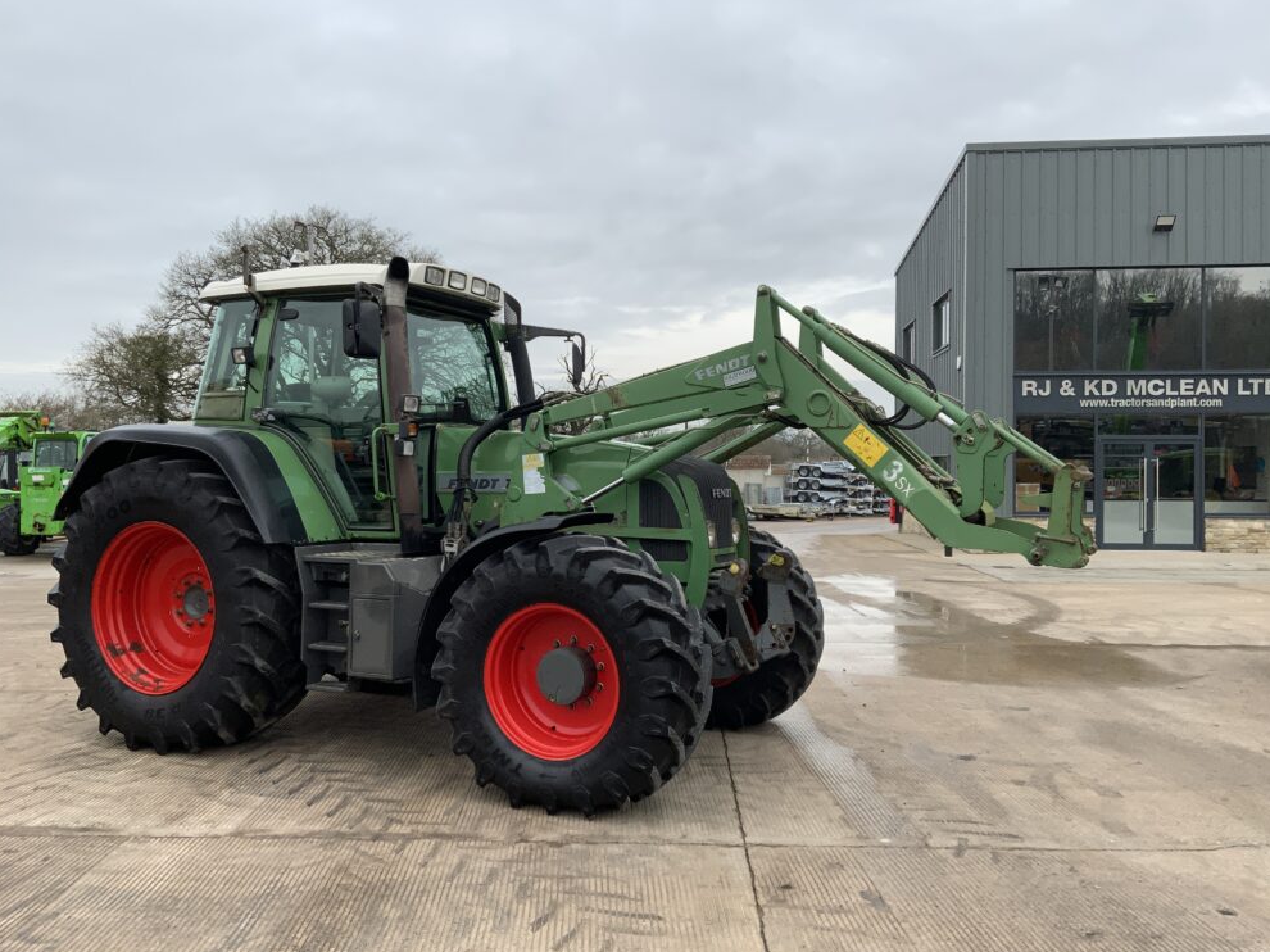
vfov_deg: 46.8
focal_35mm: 30
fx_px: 1100
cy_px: 466
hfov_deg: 60.0
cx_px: 629
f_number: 1.8
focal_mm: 3
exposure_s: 1/365
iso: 16
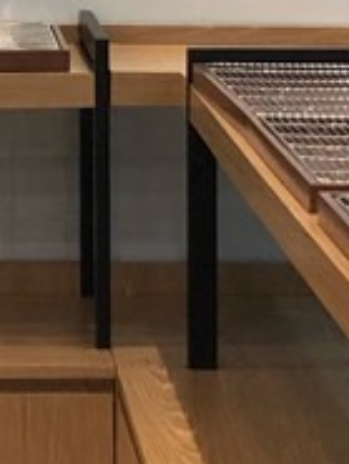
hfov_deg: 7.6
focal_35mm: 194
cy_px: -80
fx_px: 2605
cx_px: -100
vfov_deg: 10.0
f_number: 1.8
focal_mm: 3.99
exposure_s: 1/40
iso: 25
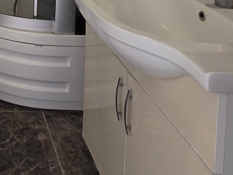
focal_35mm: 50
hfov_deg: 32.2
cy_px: -107
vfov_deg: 22.3
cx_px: -41
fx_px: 337
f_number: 2.2
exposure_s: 1/50
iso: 250
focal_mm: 2.2
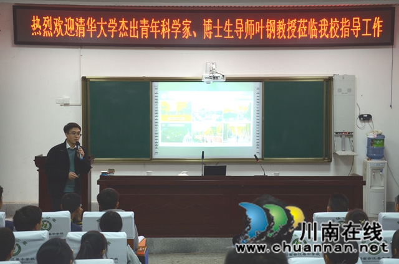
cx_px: 200
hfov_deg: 32.0
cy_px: 132
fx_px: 697
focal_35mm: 63
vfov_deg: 21.5
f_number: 4.8
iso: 640
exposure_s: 1/30
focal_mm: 42
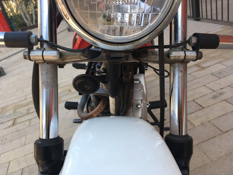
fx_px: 195
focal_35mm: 29
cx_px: 116
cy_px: 88
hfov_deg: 61.7
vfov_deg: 48.2
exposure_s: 1/217
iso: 25
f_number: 2.2
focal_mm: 4.15
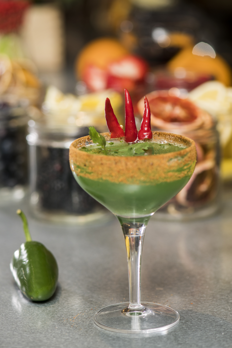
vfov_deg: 19.5
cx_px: 116
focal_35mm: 105
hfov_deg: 13.0
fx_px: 1015
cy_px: 174
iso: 250
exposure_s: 1/160
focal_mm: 105
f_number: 4.5
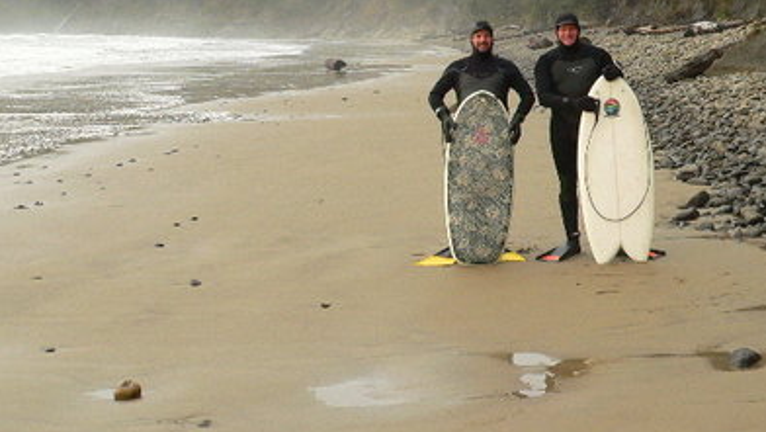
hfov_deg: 34.3
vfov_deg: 19.8
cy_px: 78
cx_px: 553
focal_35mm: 60
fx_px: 1219
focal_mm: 6
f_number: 4
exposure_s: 1/160
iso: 200
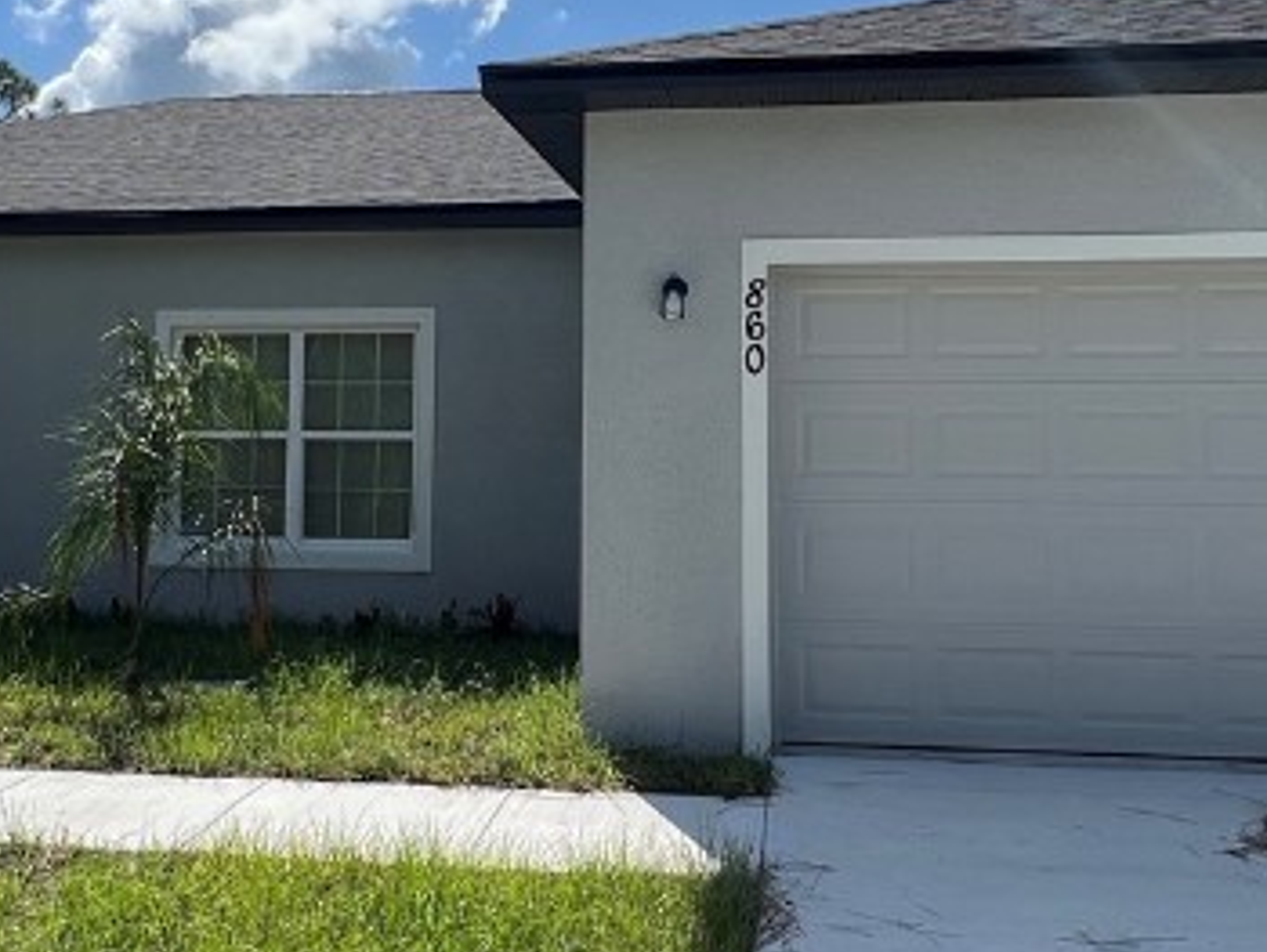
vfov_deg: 37.3
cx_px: 590
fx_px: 1392
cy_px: 304
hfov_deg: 48.9
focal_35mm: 38
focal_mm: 1.57
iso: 32
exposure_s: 1/2222
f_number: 1.8
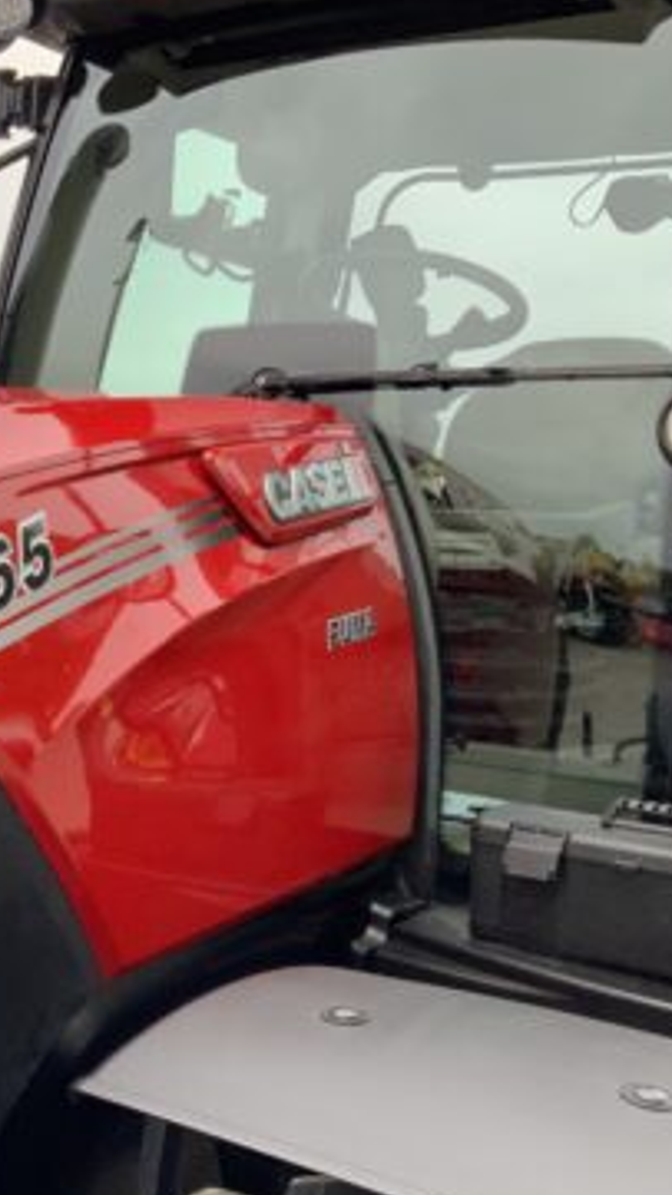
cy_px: 765
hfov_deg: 20.0
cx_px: -152
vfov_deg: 36.9
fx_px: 1774
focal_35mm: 56
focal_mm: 3
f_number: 1.8
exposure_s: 1/122
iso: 64
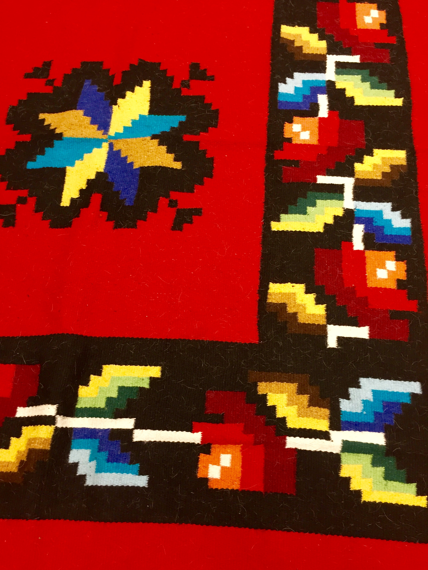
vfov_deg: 61.7
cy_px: 285
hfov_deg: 48.2
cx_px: 214
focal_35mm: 29
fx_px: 478
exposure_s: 1/30
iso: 80
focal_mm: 4.15
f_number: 2.2
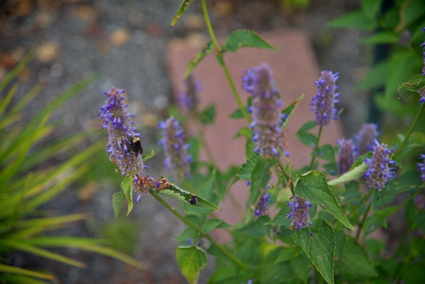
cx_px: 212
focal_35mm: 120
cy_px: 142
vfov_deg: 11.4
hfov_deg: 17.1
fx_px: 1417
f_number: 4
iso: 200
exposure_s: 1/250
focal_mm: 120
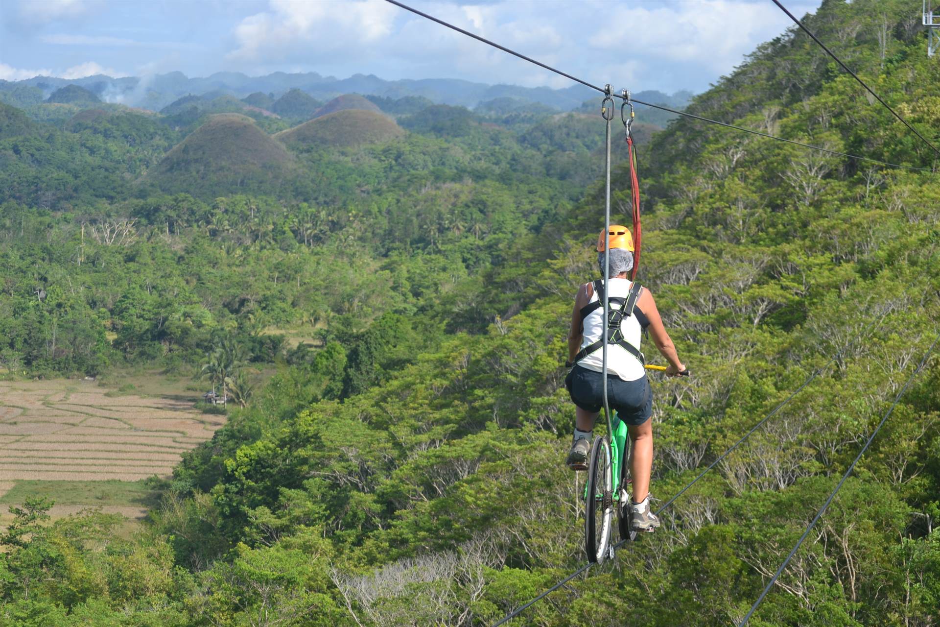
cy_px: 314
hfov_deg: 20.9
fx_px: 2546
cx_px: 470
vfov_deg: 14.0
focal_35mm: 98
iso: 100
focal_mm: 65
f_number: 7.1
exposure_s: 1/200
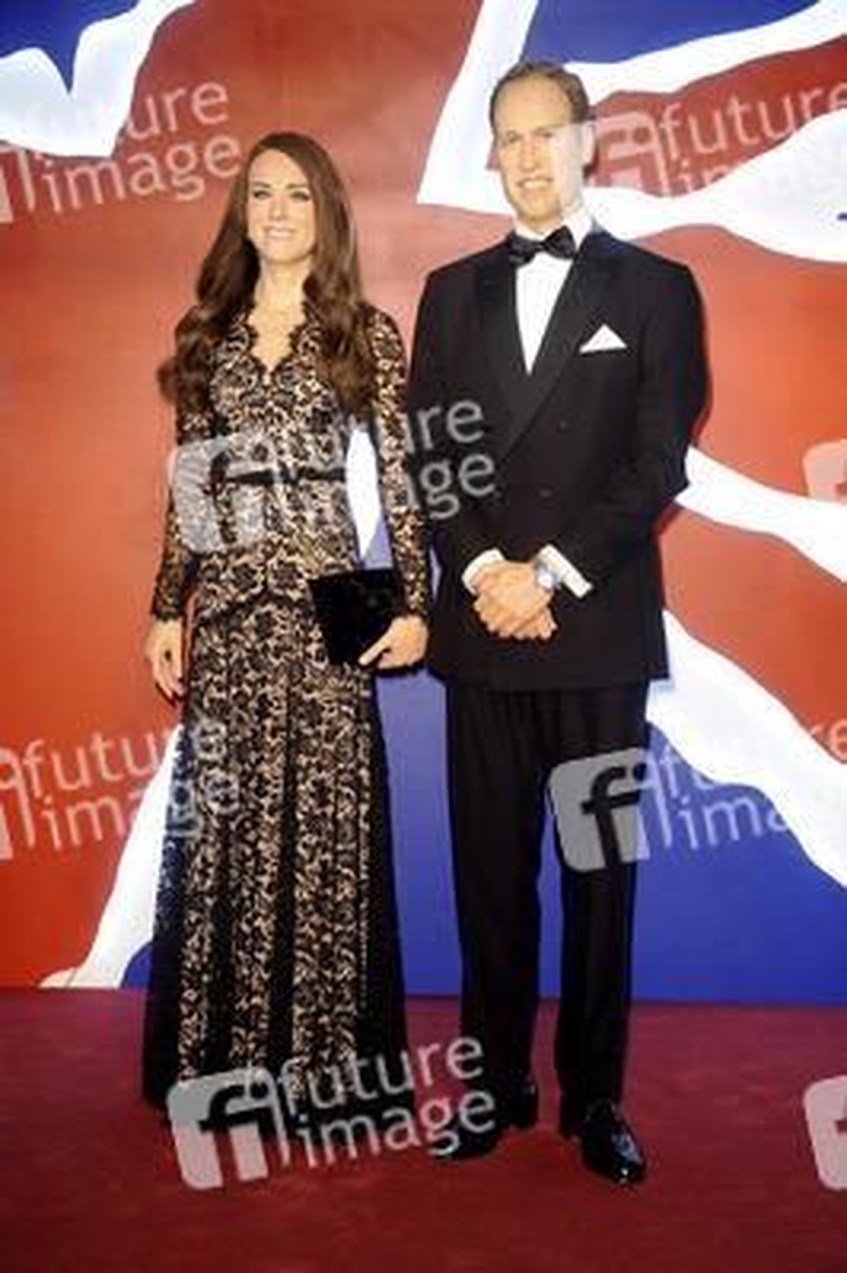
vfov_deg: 32.4
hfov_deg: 21.9
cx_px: 424
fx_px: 2192
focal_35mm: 62
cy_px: 636
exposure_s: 1/80
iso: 1000
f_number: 5.6
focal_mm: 62
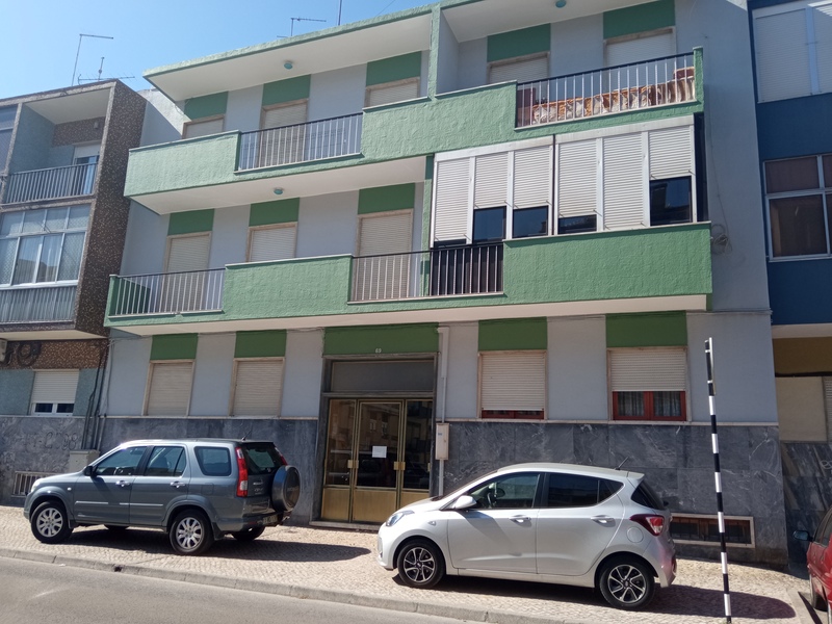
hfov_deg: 65.3
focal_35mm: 27
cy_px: 312
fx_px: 649
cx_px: 416
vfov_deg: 51.4
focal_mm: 3.79
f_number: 2.2
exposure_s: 1/813
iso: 111
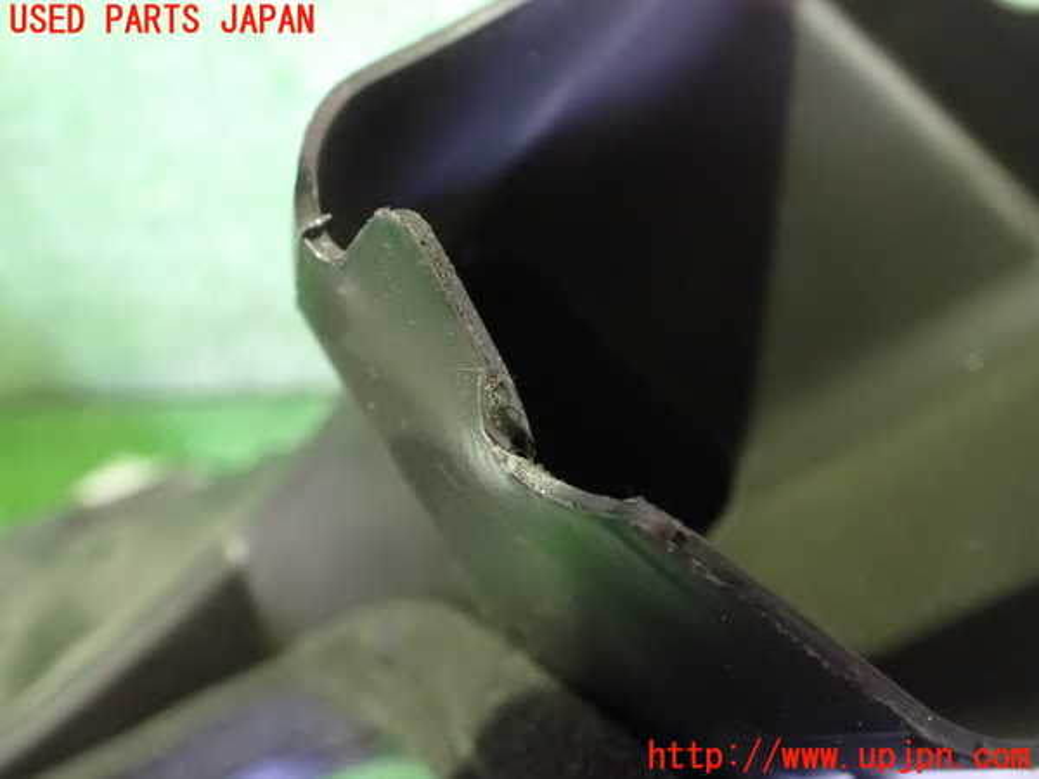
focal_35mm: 30
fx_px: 900
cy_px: 390
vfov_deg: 46.8
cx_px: 520
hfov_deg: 60.0
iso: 1600
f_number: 2.3
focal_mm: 5.4
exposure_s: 1/13
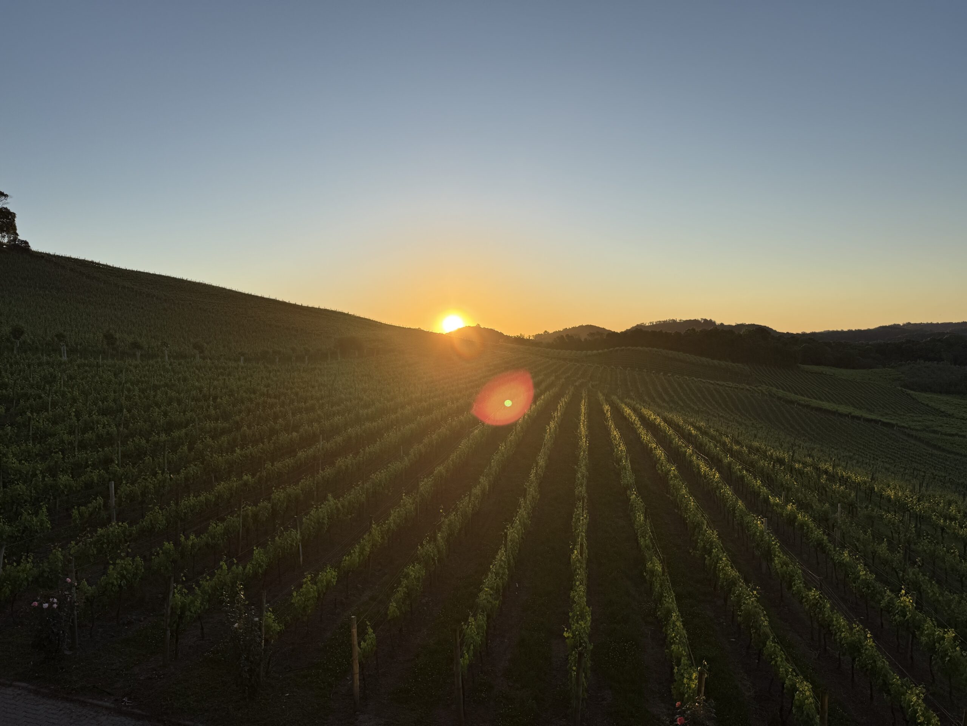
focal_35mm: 24
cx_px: 484
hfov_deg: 71.6
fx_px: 670
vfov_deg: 56.8
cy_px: 363
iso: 80
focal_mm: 6.76
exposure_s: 1/3279
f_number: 1.78
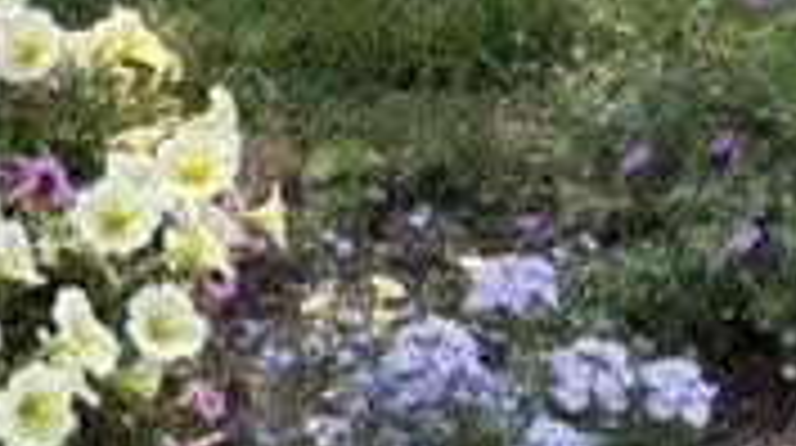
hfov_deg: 13.1
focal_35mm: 164
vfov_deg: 7.1
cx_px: 409
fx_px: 3457
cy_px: -509
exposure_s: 1/490
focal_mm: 5.96
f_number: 1.6
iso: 50
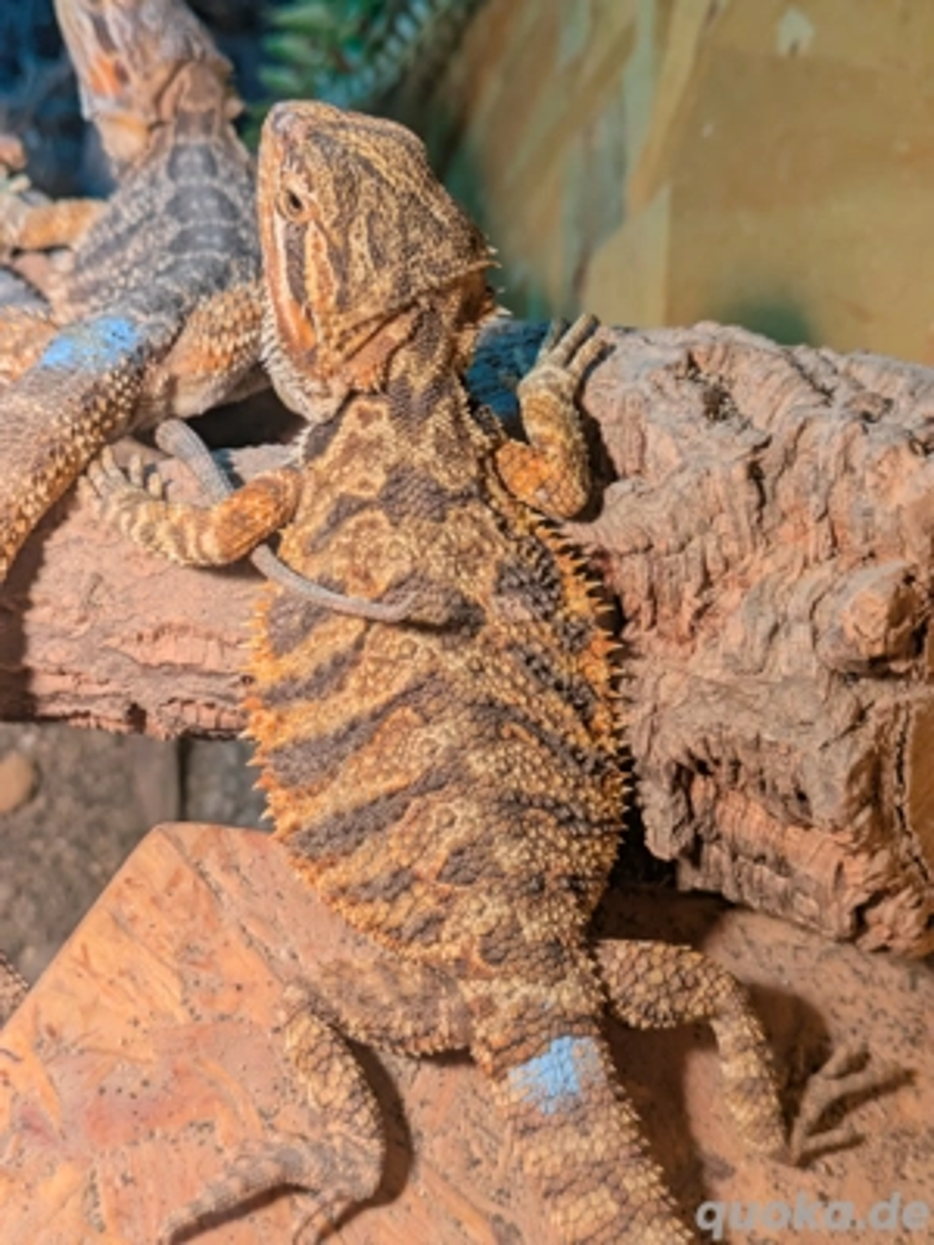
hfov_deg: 28.6
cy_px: 622
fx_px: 1835
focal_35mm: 51
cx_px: 467
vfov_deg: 37.5
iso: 95
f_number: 1.89
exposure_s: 1/100
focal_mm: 5.43
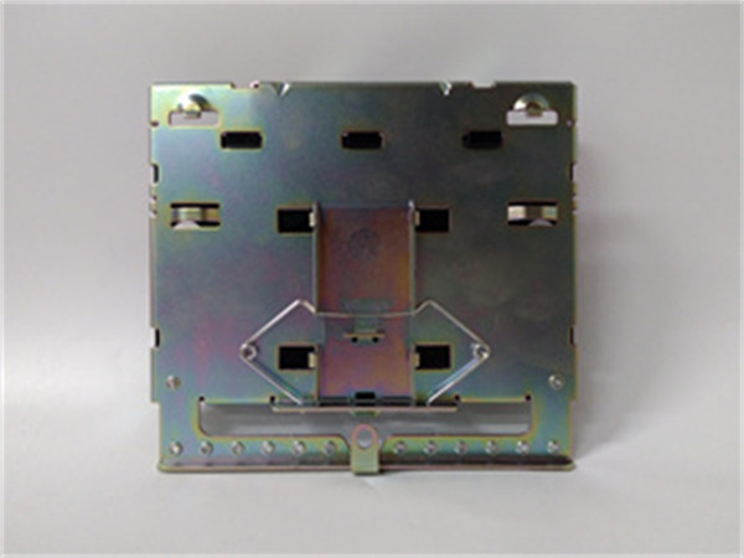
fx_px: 580
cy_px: 279
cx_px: 372
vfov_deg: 51.4
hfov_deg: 65.3
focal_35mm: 27
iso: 384
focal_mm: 3.79
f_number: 2
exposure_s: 1/33
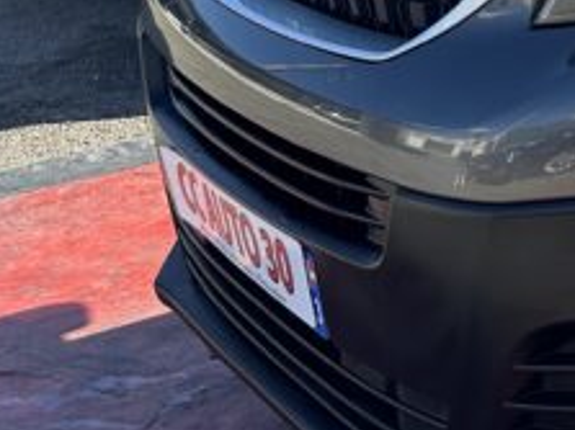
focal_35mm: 86
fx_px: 1428
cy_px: -54
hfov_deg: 18.3
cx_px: 1008
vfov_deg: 16.6
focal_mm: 6.86
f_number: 1.78
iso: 80
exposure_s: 1/1845
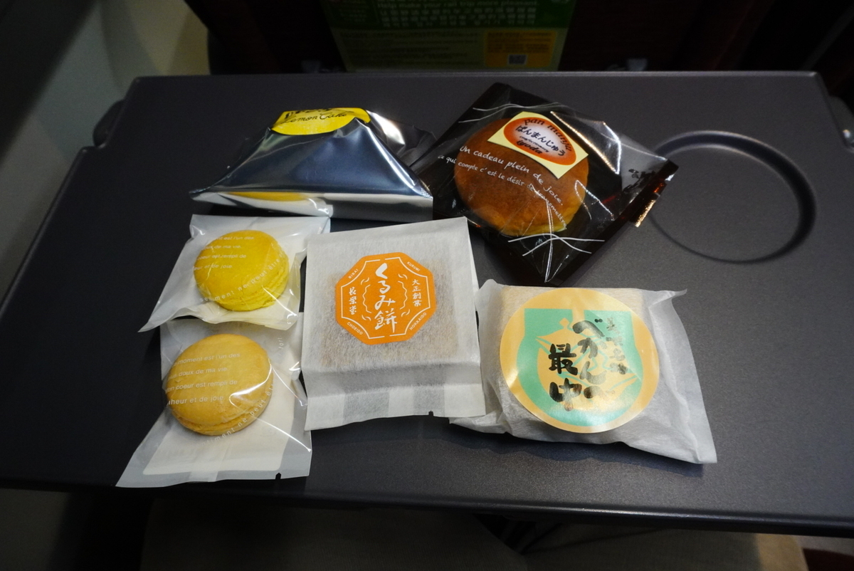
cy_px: 286
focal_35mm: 24
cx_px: 427
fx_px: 570
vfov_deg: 53.2
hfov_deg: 73.7
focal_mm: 16
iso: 4000
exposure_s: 1/30
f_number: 9
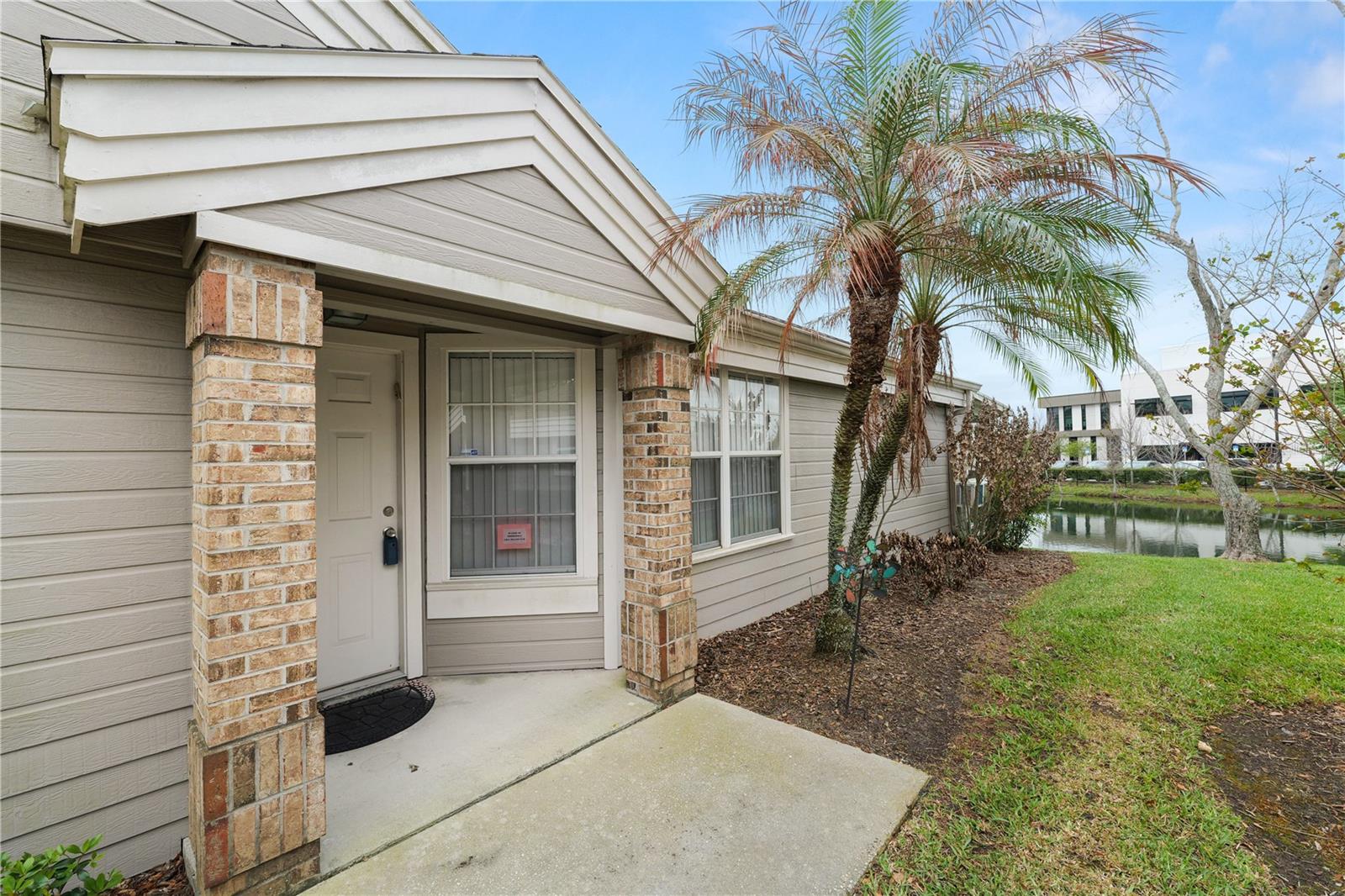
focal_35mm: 14
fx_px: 523
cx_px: 672
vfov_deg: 81.2
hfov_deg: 104.3
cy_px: 448
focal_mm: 14
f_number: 10
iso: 250
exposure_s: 1/125
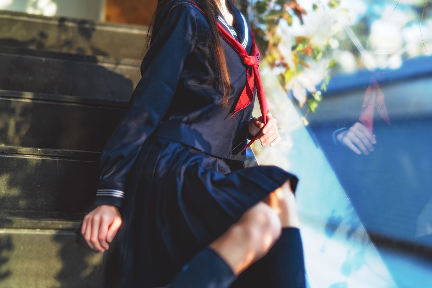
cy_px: 144
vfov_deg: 27.0
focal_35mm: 50
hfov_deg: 39.6
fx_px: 600
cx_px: 216
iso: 100
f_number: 1.4
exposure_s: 1/800
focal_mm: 50
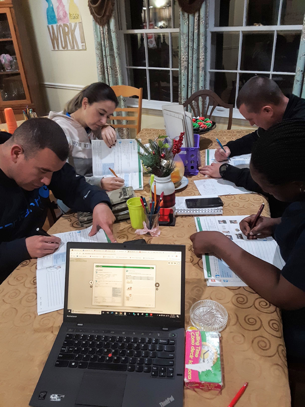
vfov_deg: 63.4
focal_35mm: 28
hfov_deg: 49.7
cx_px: 152
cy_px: 204
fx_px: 329
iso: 160
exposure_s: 1/24
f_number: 1.9
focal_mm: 2.91
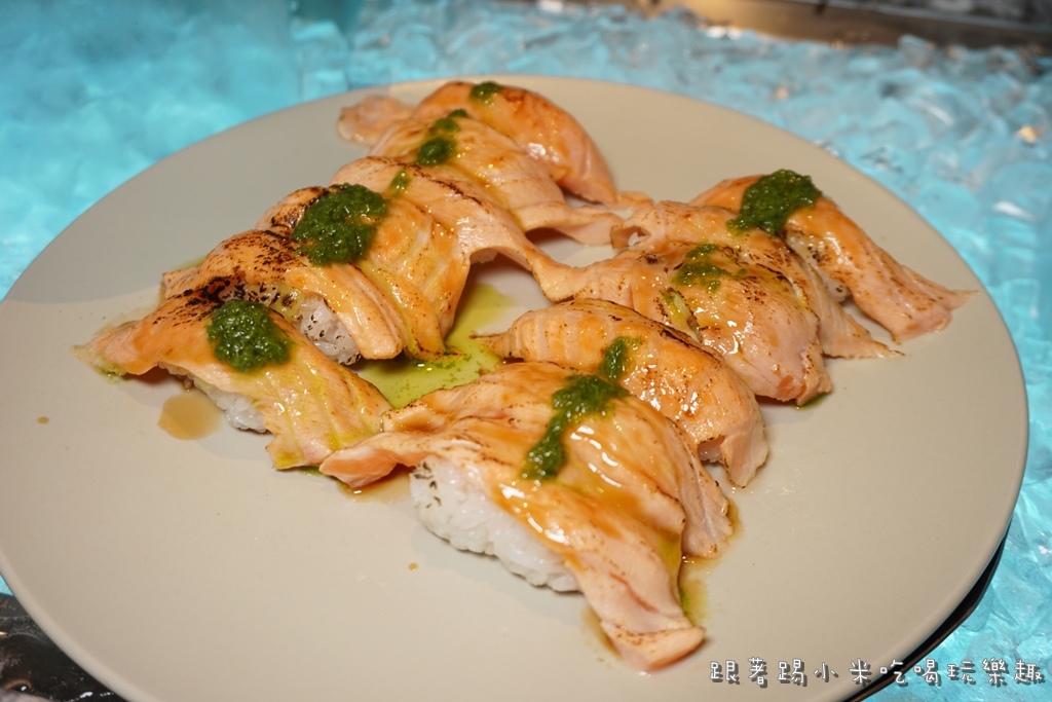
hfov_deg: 51.3
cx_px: 526
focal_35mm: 38
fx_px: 1096
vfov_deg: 35.5
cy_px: 351
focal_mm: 25
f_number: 4.5
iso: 320
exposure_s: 1/60
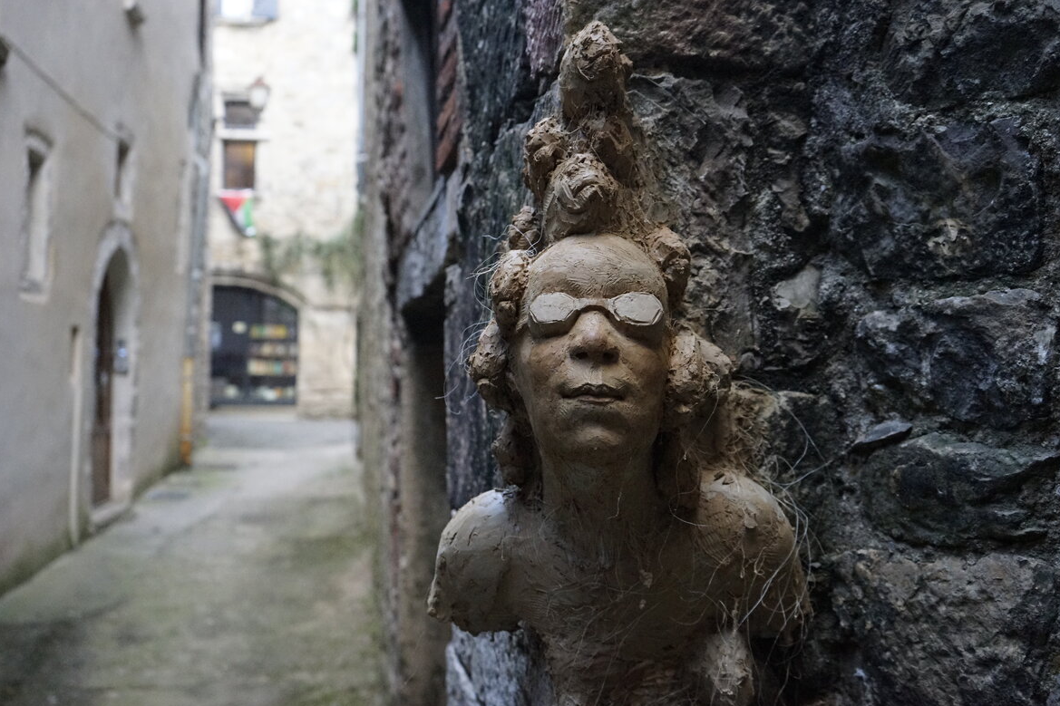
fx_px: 1148
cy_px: 354
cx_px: 524
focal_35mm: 39
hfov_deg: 49.6
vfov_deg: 34.2
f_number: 5
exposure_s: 1/125
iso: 6400
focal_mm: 38
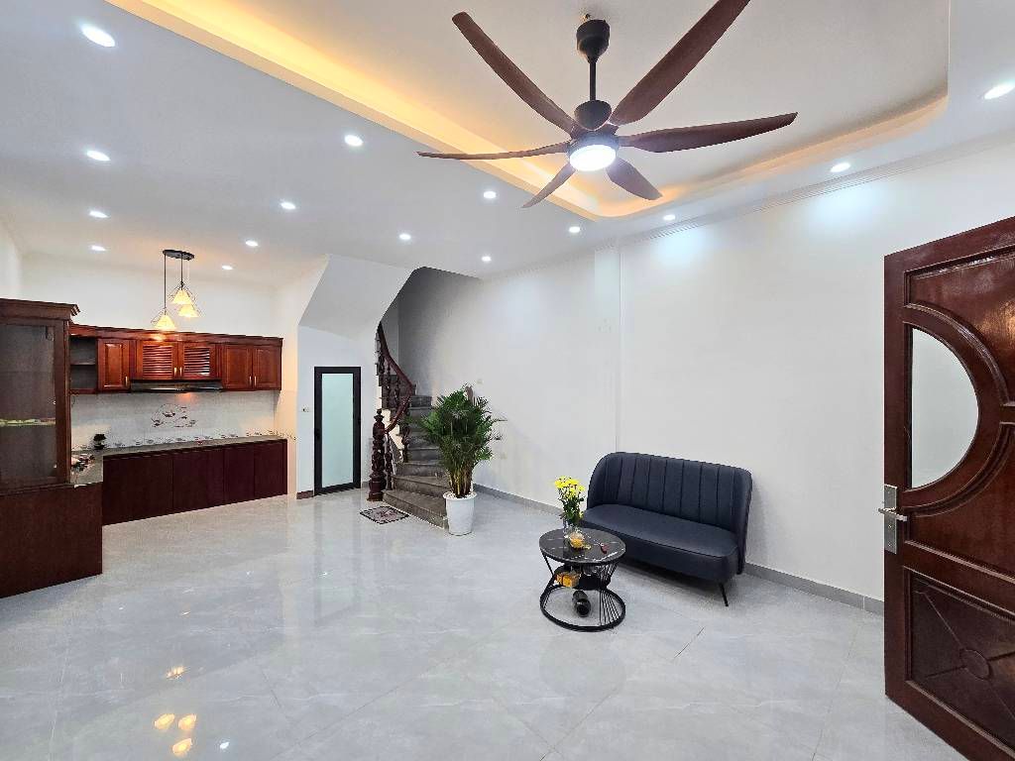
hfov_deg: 106.2
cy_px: 380
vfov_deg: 89.9
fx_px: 381
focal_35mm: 13
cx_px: 508
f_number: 2.2
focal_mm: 2.2
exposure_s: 1/50
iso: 80
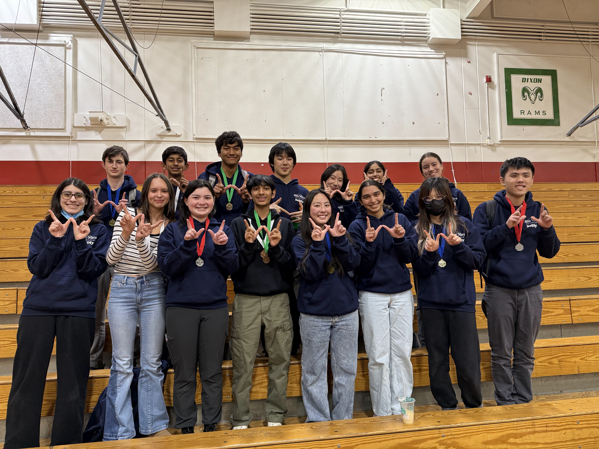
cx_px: 300
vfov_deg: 56.8
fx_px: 415
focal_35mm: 24
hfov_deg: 71.6
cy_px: 224
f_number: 1.78
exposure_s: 1/60
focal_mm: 6.76
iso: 200
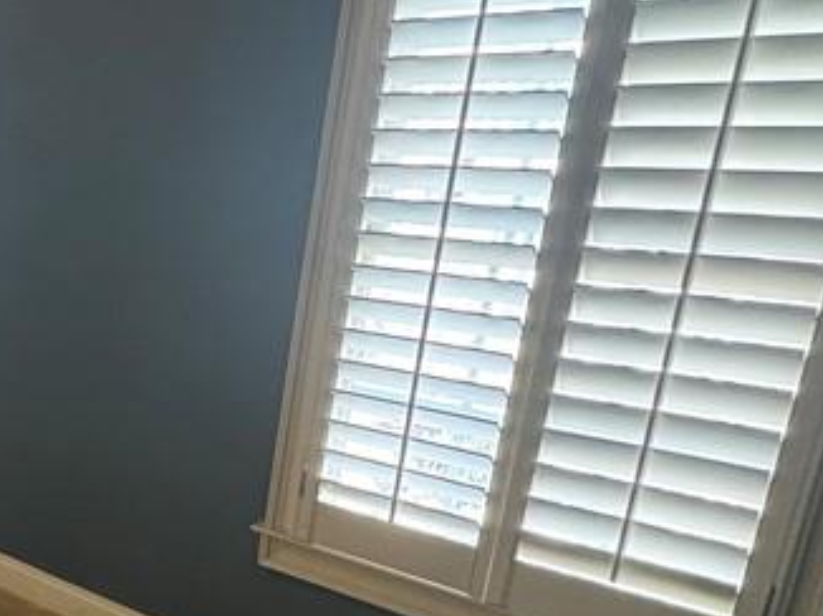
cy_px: 442
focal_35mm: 44
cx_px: -174
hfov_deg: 34.2
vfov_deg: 32.4
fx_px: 1045
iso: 250
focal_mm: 2.22
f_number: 2.2
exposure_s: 1/60
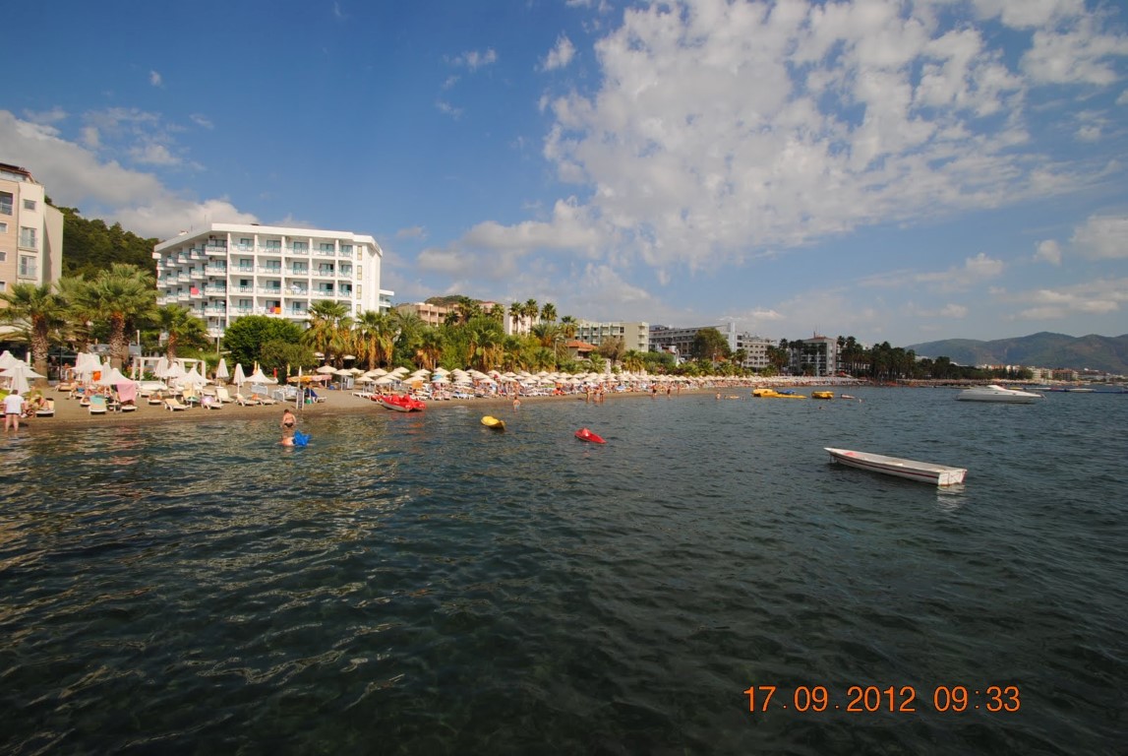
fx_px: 471
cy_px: 378
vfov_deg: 77.5
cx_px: 564
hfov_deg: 100.3
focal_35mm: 15
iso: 100
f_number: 10
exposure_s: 1/200
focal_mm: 10
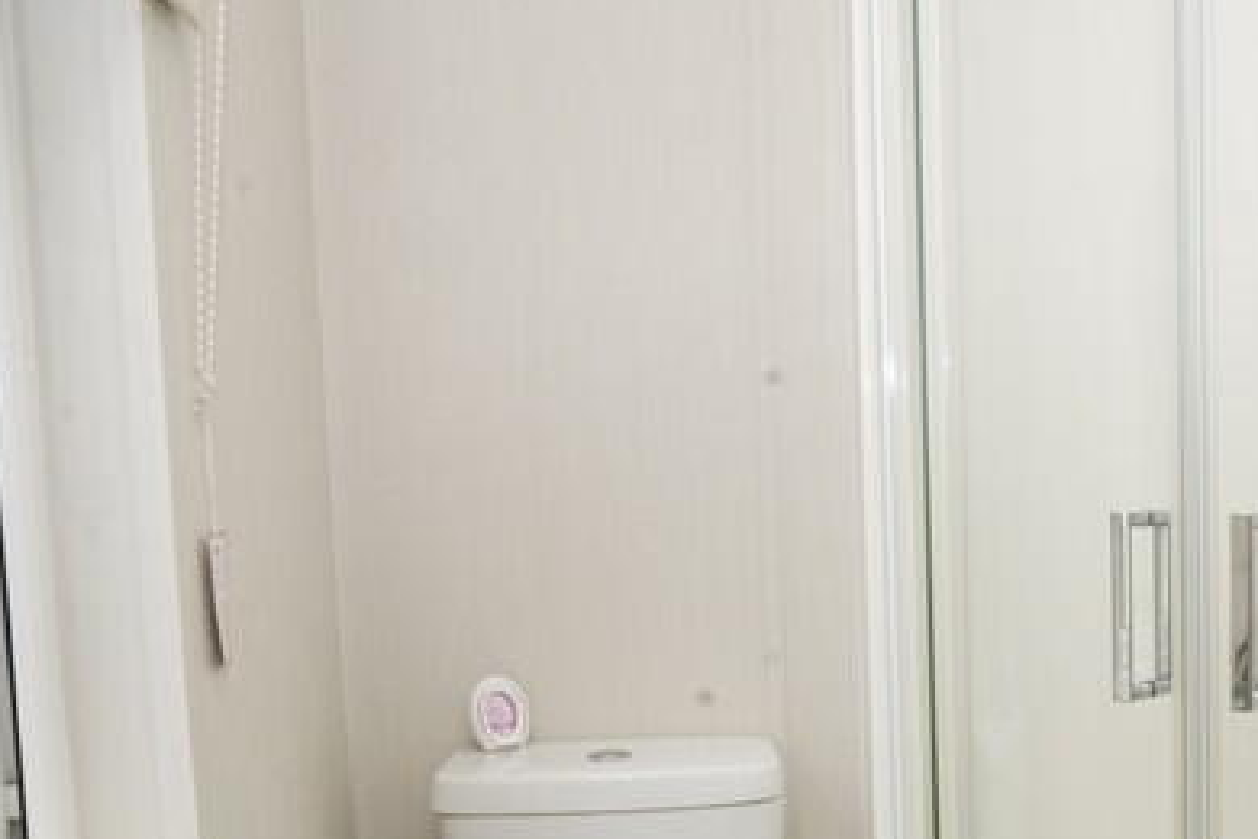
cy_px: 647
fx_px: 1468
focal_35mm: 42
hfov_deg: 43.4
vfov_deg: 31.2
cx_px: 1071
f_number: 16
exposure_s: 1/60
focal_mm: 16
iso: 1600
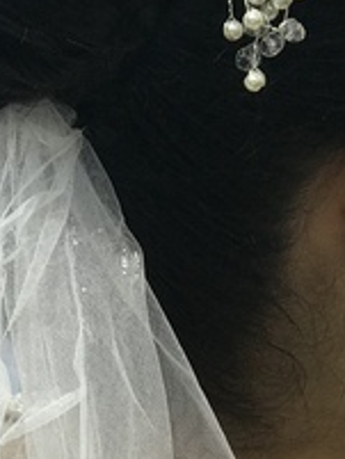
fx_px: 2894
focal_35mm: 218
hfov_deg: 6.8
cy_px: 397
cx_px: 187
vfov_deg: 9.0
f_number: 2.8
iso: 50
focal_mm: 6.6
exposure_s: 1/100
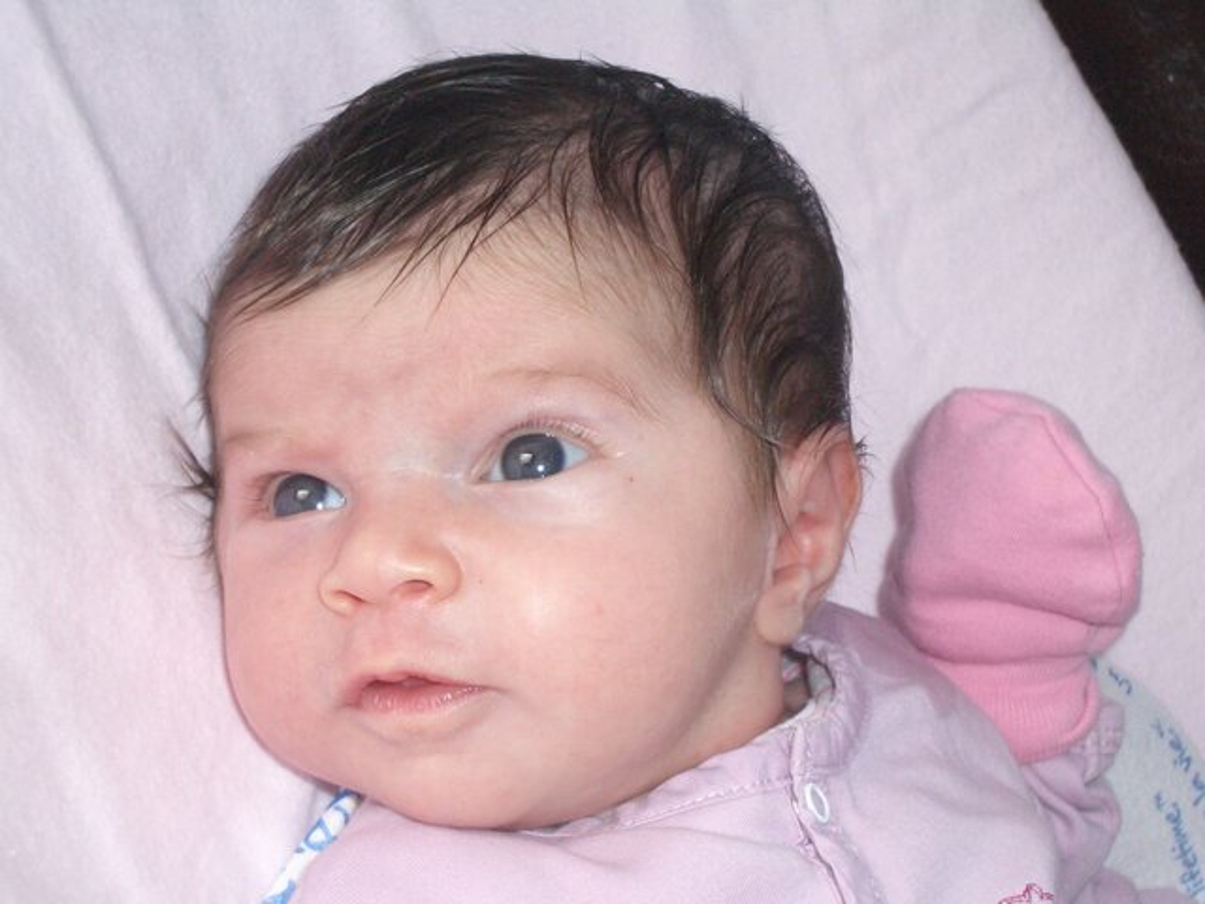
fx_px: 2576
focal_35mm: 74
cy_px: 452
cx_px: 602
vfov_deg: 19.9
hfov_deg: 26.3
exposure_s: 1/60
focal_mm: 12.2
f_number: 3.9
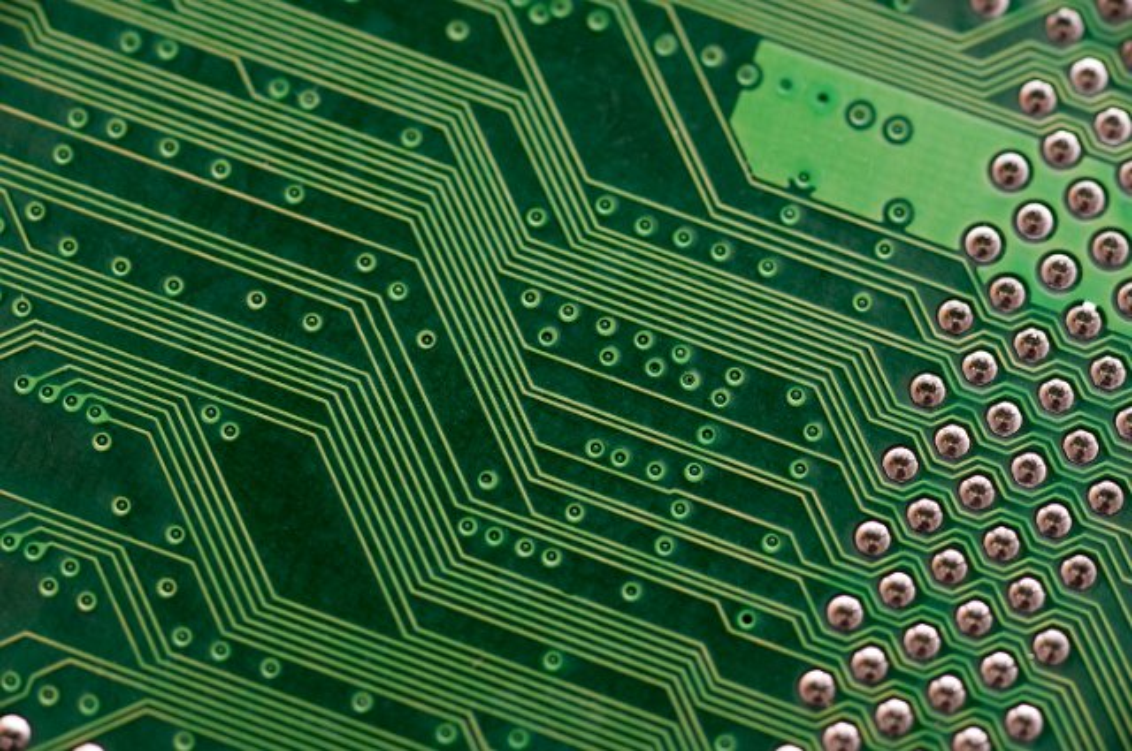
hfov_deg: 19.5
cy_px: 376
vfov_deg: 13.0
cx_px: 566
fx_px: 3297
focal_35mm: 105
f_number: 11
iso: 200
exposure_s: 1/45
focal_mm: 105
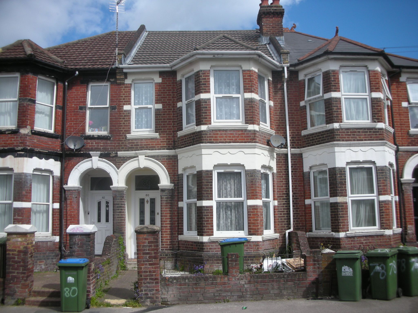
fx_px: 423
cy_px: 156
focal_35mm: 35
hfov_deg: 52.6
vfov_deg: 40.7
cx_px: 209
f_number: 7.9
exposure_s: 1/114
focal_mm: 5.8
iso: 50
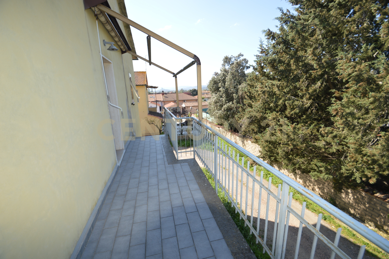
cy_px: 130
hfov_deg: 81.3
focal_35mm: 21
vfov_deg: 59.4
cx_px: 194
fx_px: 227
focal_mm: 14
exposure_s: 1/200
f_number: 5.6
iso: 100
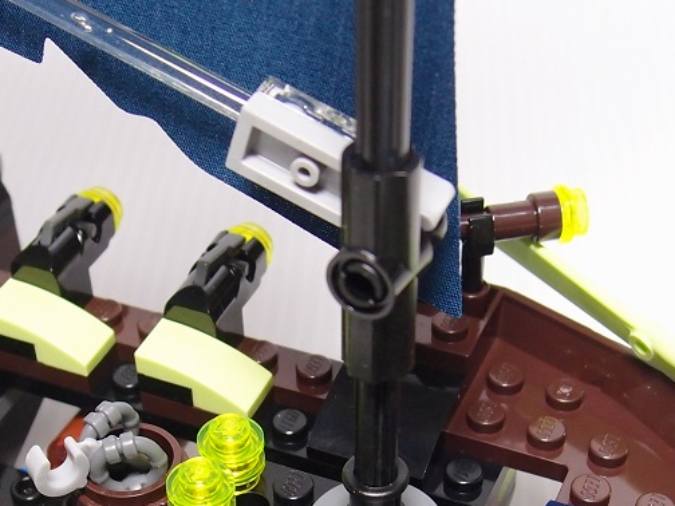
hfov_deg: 27.4
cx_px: 313
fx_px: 1384
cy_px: 463
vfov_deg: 20.3
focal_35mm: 71
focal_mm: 6
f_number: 2.5
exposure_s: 1/25
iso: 160
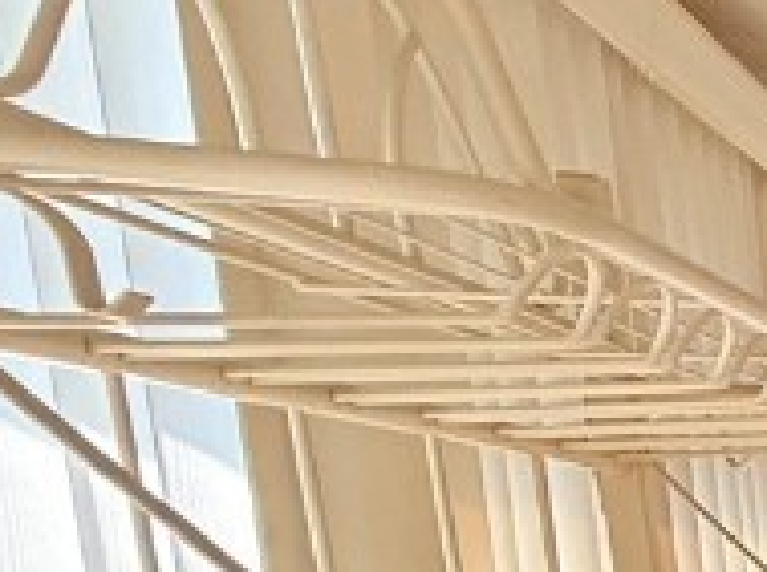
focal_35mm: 76
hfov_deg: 13.3
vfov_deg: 17.5
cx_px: 2053
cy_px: 840
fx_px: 1681
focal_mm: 2.22
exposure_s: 1/99
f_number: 2.2
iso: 100
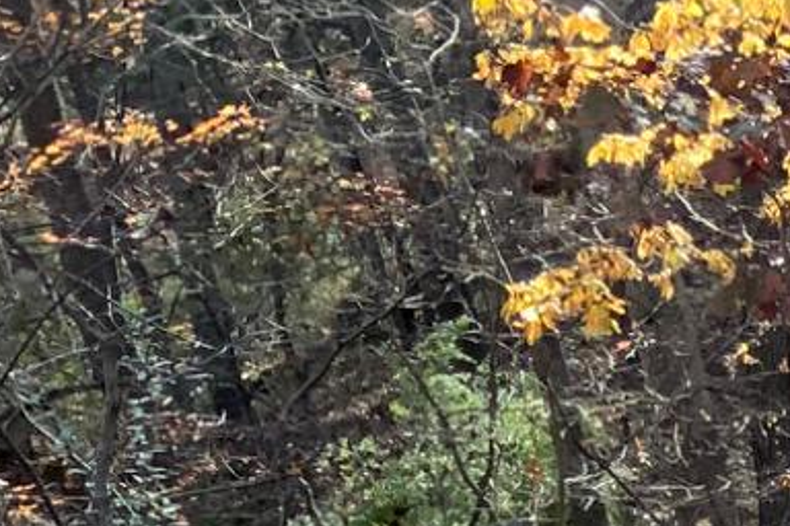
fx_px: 3533
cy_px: 1130
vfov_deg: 8.0
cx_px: 2092
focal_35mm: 161
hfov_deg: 10.4
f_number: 1.8
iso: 16
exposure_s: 1/201
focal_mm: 3
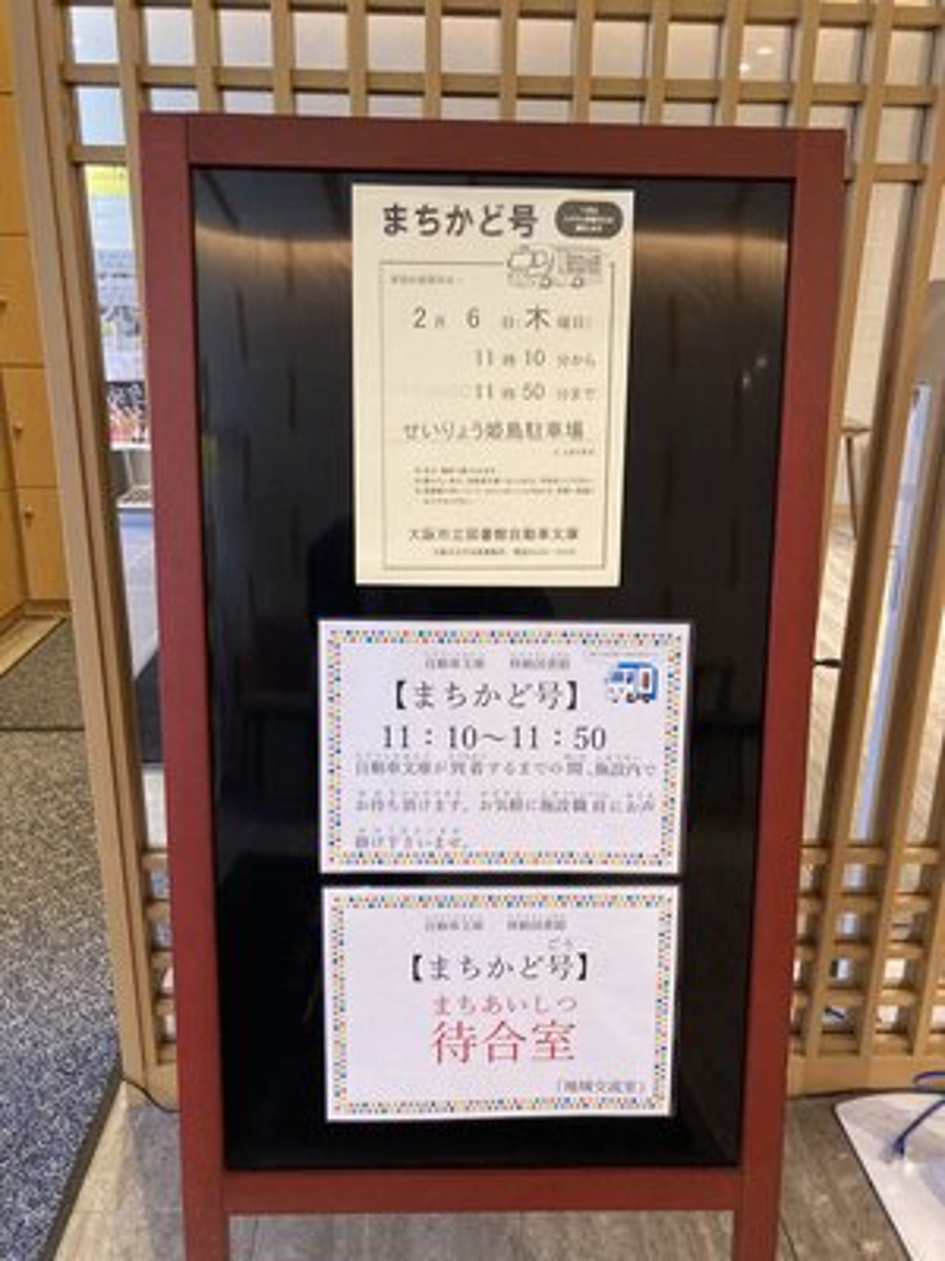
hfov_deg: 49.7
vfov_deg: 63.4
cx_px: 472
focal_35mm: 28
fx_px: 1019
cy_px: 630
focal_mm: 4
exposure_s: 1/60
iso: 250
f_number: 1.8
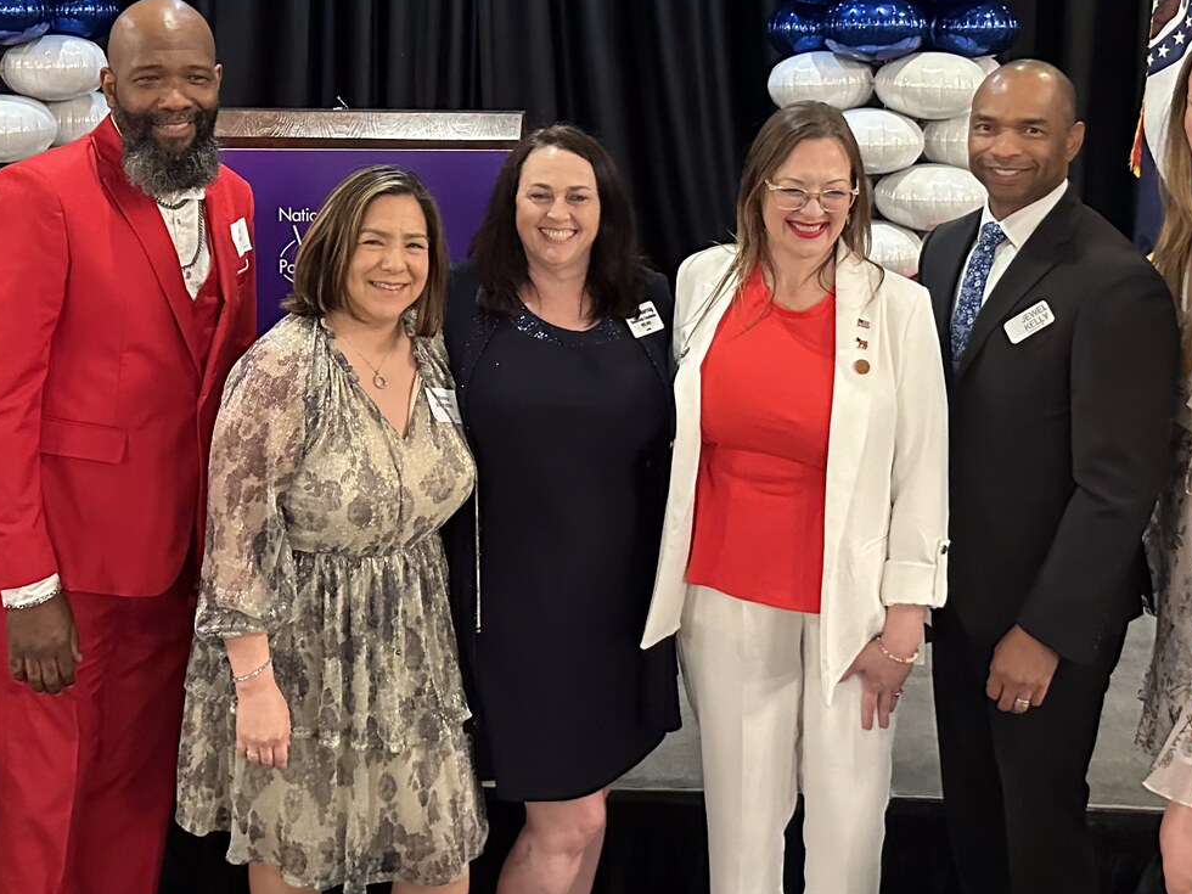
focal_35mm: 49
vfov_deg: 28.8
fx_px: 1687
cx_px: 538
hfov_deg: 38.9
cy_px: 144
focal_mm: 6.86
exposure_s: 1/60
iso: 800
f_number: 1.78
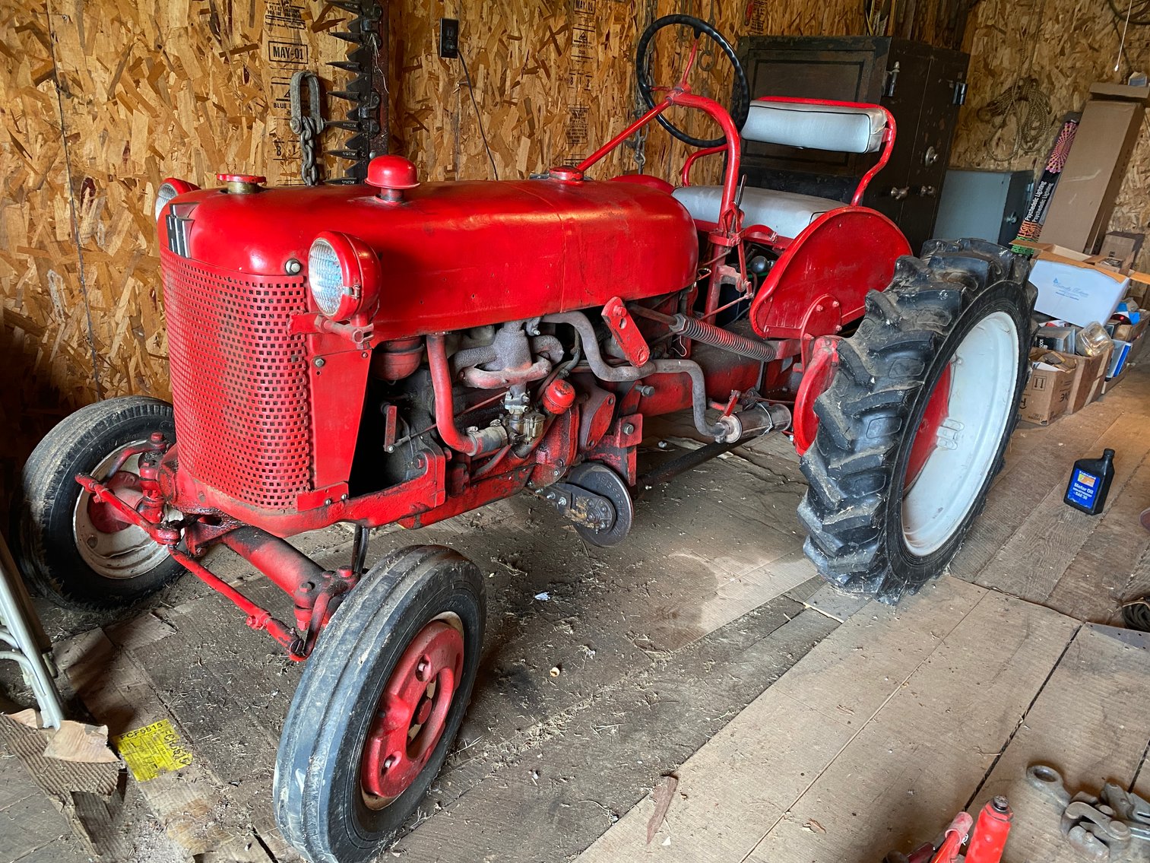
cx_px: 575
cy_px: 432
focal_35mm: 26
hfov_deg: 67.3
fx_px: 864
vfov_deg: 53.1
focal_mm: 4.25
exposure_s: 1/60
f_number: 1.8
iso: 250
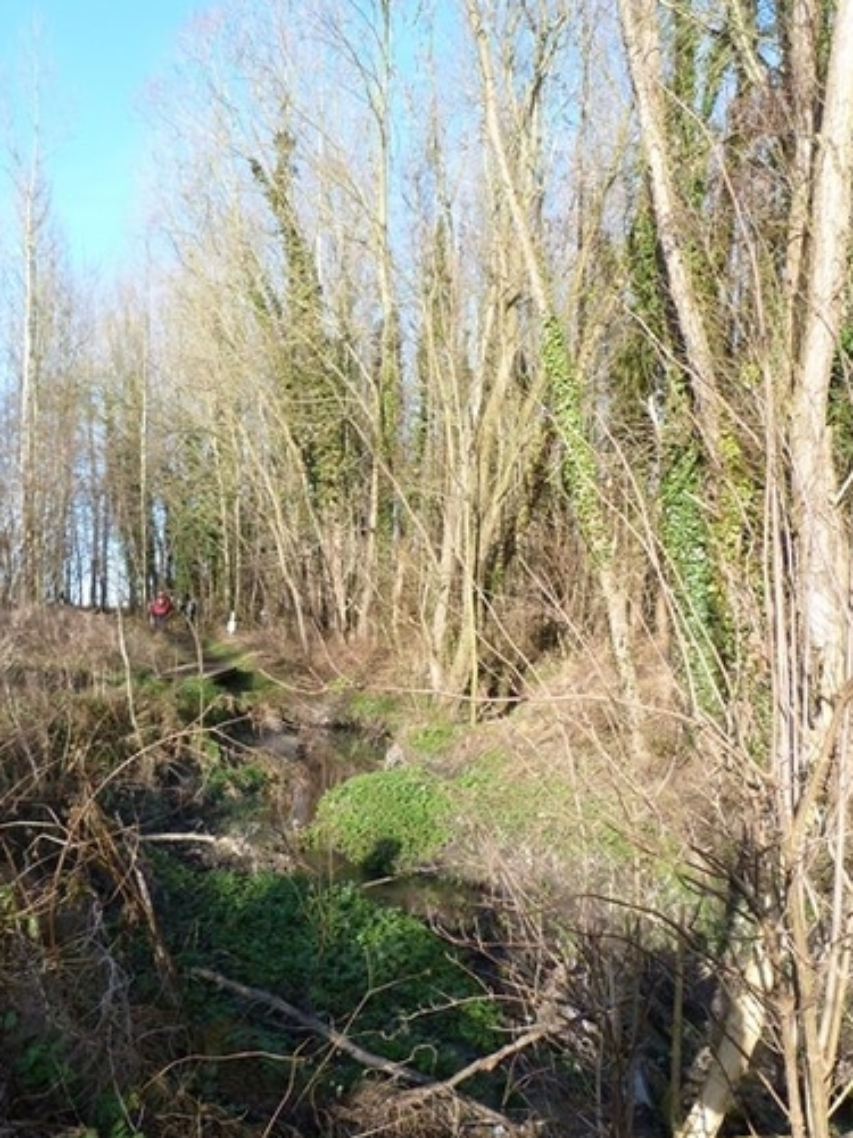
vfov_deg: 59.8
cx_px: 380
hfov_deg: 46.7
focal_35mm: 30
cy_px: 626
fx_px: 986
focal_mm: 4.5
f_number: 4
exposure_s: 1/125
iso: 80
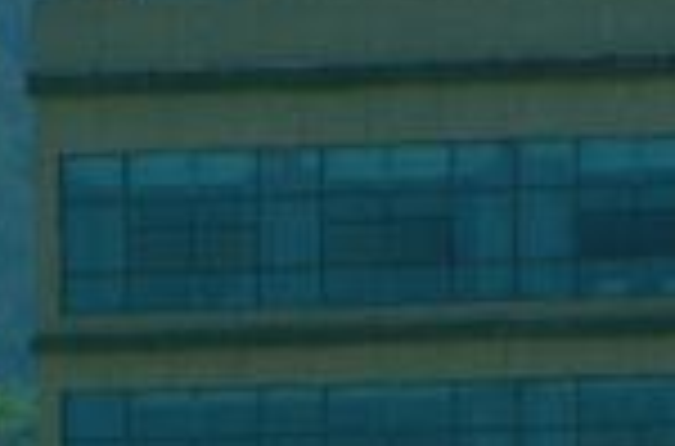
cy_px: 775
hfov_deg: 0.7
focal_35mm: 3074
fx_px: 57456
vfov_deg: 0.4
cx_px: 1372
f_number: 11
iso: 160
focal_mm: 300
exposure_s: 1/320
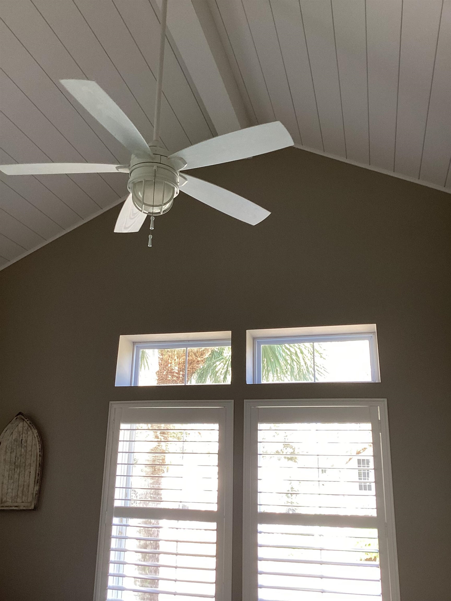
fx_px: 539
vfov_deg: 58.4
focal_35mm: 31
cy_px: 300
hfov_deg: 45.4
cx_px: 226
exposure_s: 1/60
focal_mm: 3.3
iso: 50
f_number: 2.4
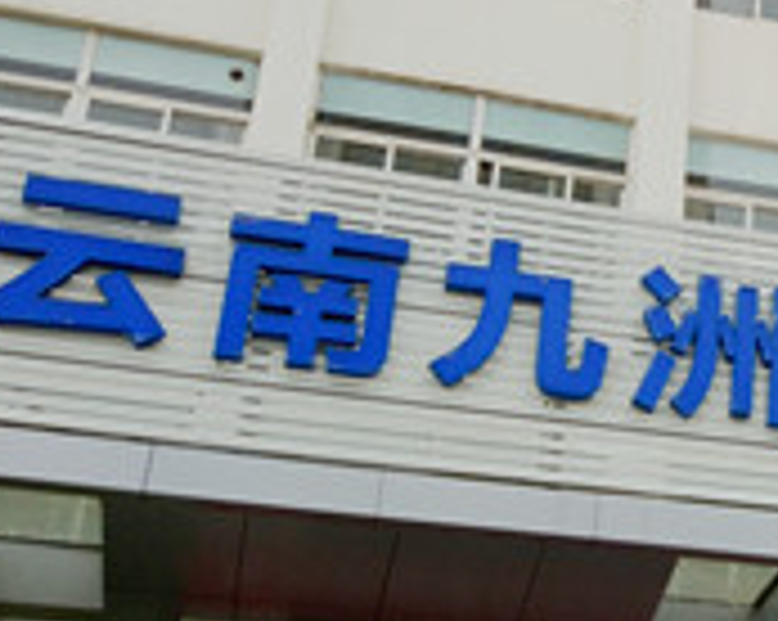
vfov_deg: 19.4
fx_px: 1817
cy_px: 295
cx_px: 881
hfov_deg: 22.6
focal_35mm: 79
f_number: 2
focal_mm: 4.26
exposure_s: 1/278
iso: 100
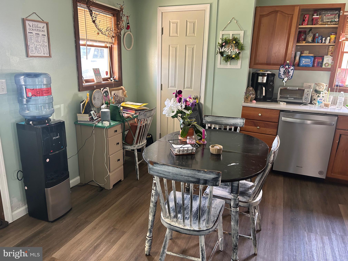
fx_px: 261
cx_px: 174
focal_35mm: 26
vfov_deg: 53.1
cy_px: 130
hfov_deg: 67.3
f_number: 1.5
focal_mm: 5.7
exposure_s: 1/60
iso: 200
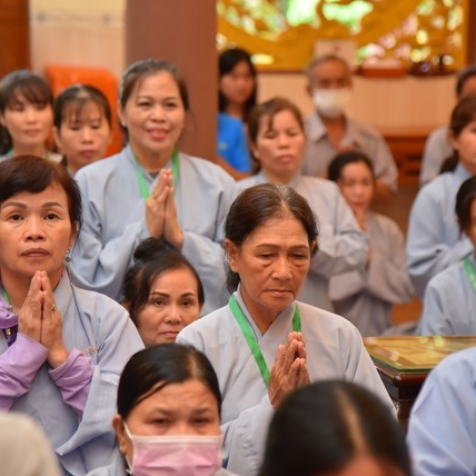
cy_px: 237
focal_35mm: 129
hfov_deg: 13.5
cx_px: 240
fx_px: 2007
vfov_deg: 13.5
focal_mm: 100
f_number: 4.5
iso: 1600
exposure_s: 1/125
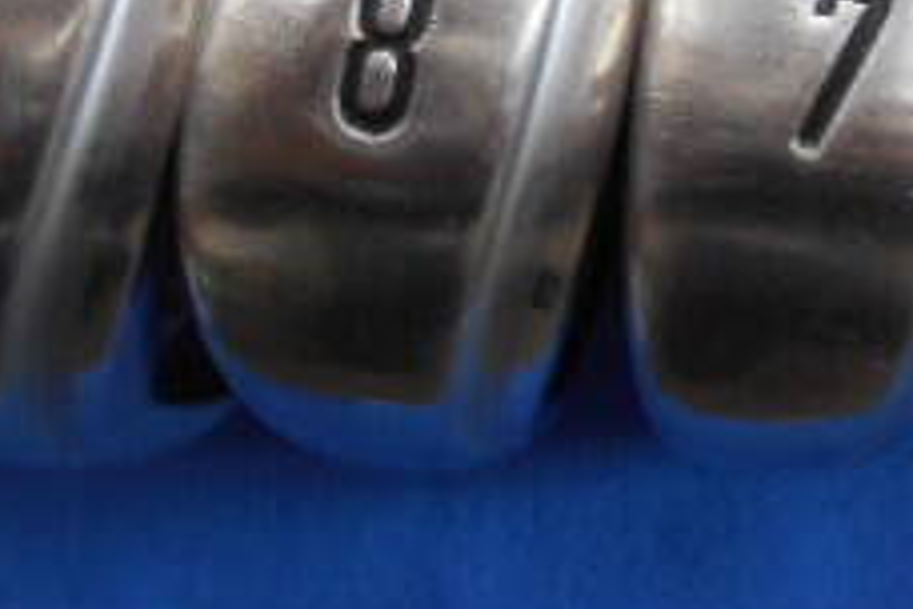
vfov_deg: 17.1
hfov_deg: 26.6
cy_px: -140
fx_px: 1927
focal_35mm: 76
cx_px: 404
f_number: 3.2
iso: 140
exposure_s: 1/30
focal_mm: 4.6
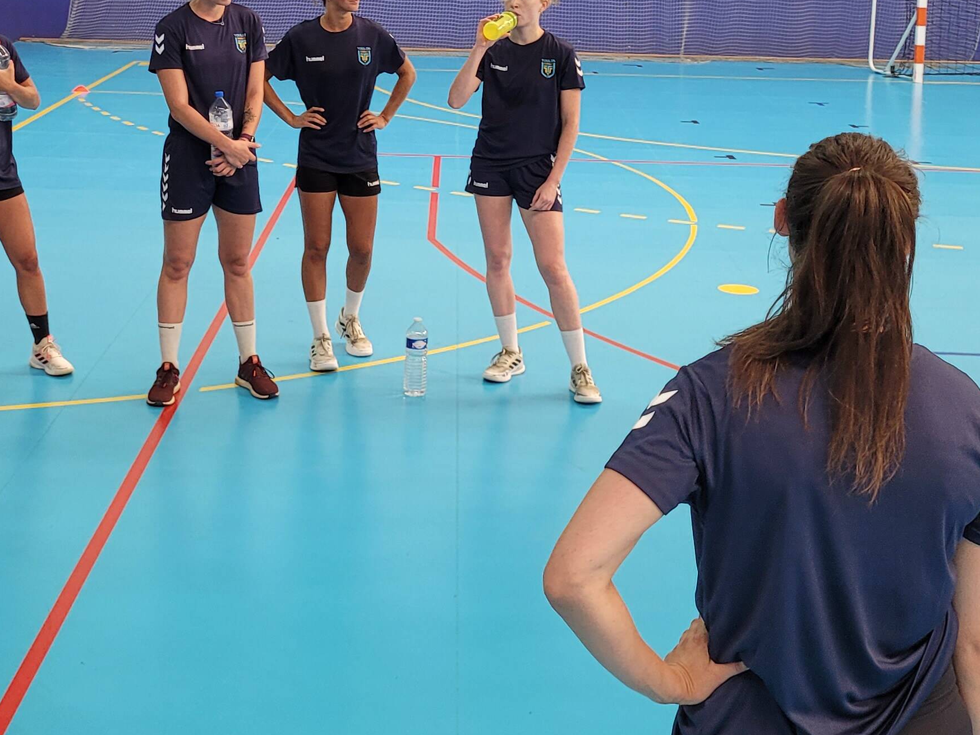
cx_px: 383
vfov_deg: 23.9
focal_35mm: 60
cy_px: 105
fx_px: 1699
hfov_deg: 32.1
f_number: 1.8
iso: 160
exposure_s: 1/100
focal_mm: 5.4
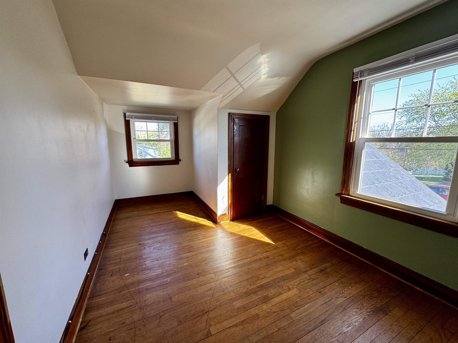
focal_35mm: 14
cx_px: 229
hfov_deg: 102.1
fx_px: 185
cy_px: 172
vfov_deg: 85.7
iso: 100
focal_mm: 2.22
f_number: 2.2
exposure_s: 1/99
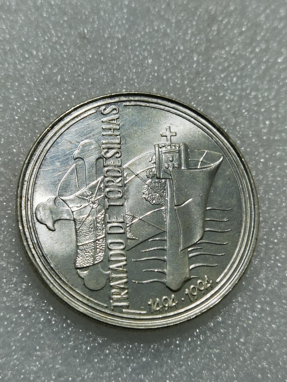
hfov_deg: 22.3
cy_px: 191
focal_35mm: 66
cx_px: 144
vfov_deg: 29.4
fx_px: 730
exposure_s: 1/111
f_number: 1.9
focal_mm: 6.67
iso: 50
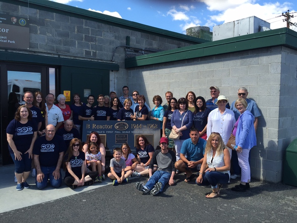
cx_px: 148
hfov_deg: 61.7
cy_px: 112
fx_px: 249
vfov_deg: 48.2
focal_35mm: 29
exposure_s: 1/746
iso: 32
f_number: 2.2
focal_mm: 4.15
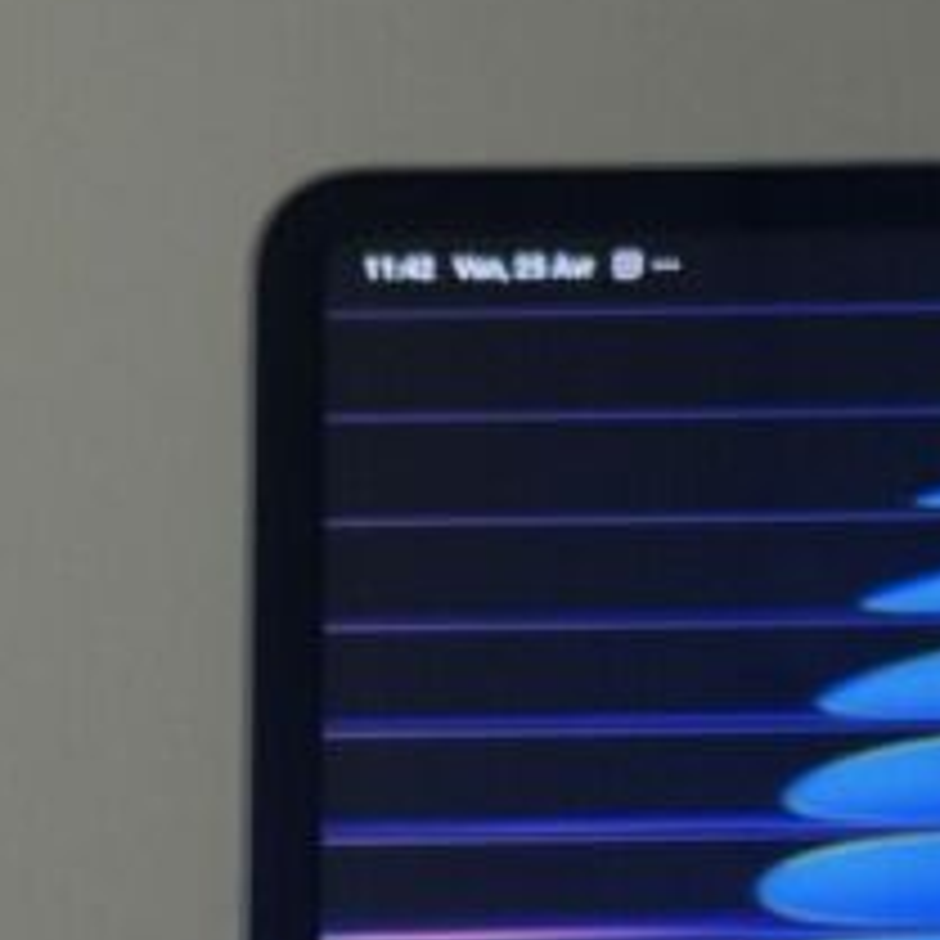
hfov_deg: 8.3
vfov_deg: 8.2
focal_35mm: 208
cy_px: 1516
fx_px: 6390
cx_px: 1061
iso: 100
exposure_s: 1/71
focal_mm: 6.76
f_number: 1.78
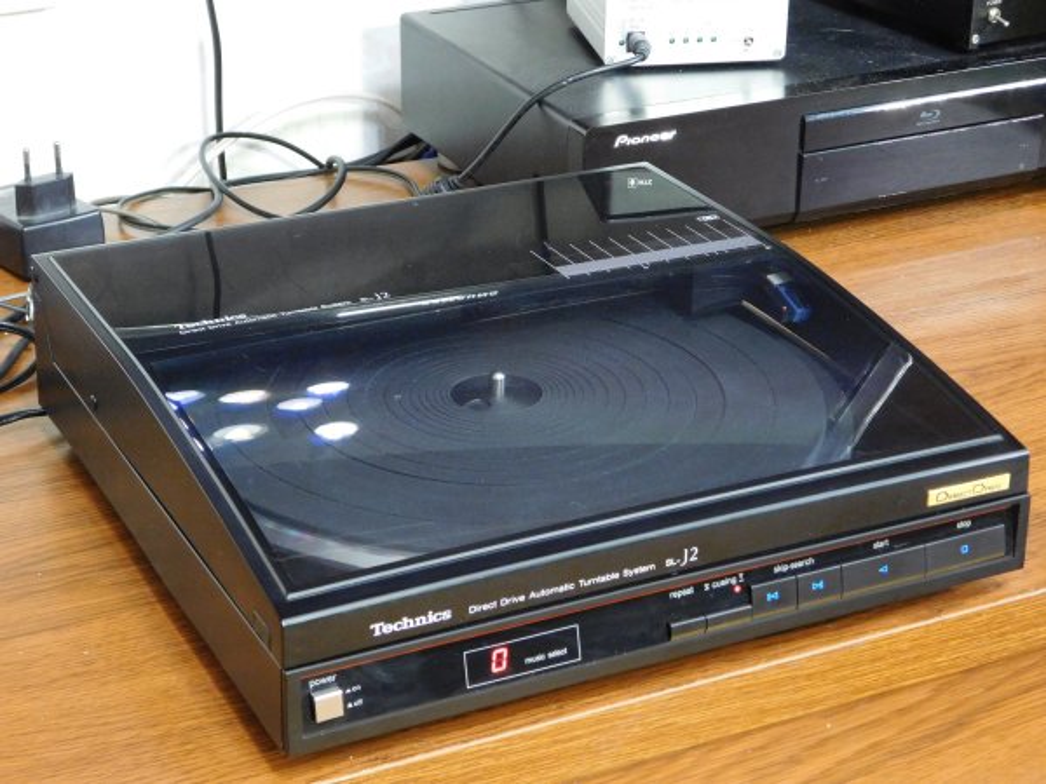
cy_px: 392
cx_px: 523
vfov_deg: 20.7
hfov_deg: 27.4
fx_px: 2145
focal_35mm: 71
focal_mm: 12.6
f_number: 4.3
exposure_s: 1/8
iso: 800
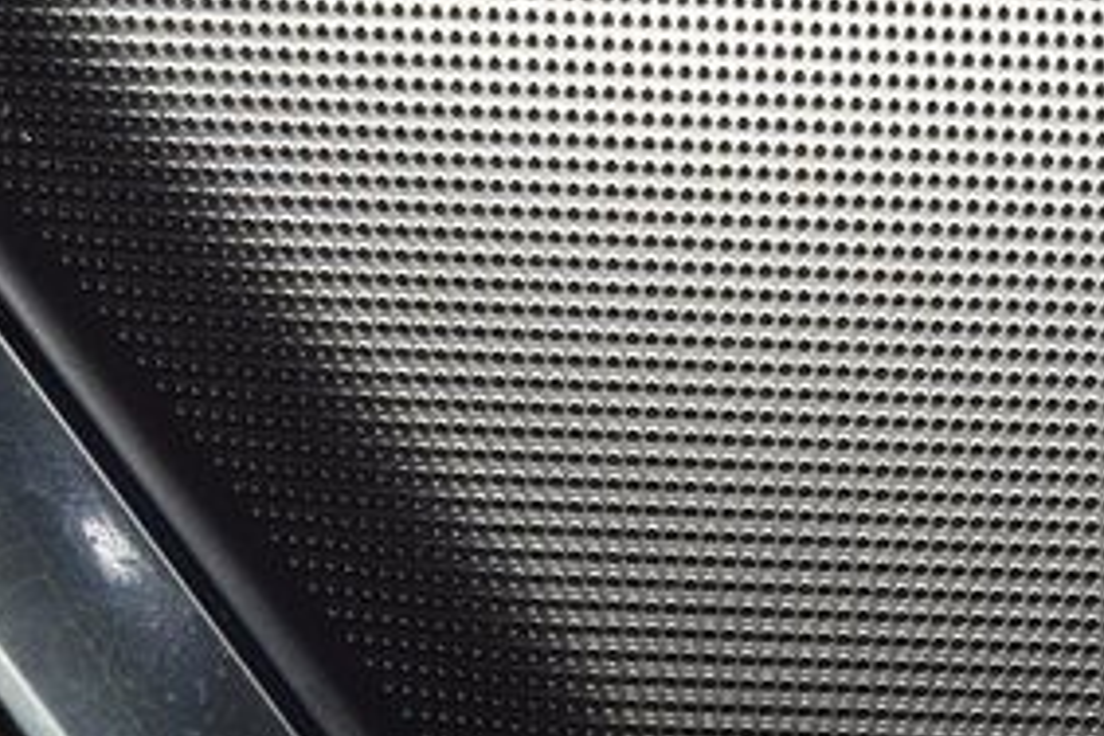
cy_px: 37
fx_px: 7298
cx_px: 1045
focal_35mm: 238
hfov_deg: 8.6
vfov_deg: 5.8
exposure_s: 1/125
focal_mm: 70
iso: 100
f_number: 8
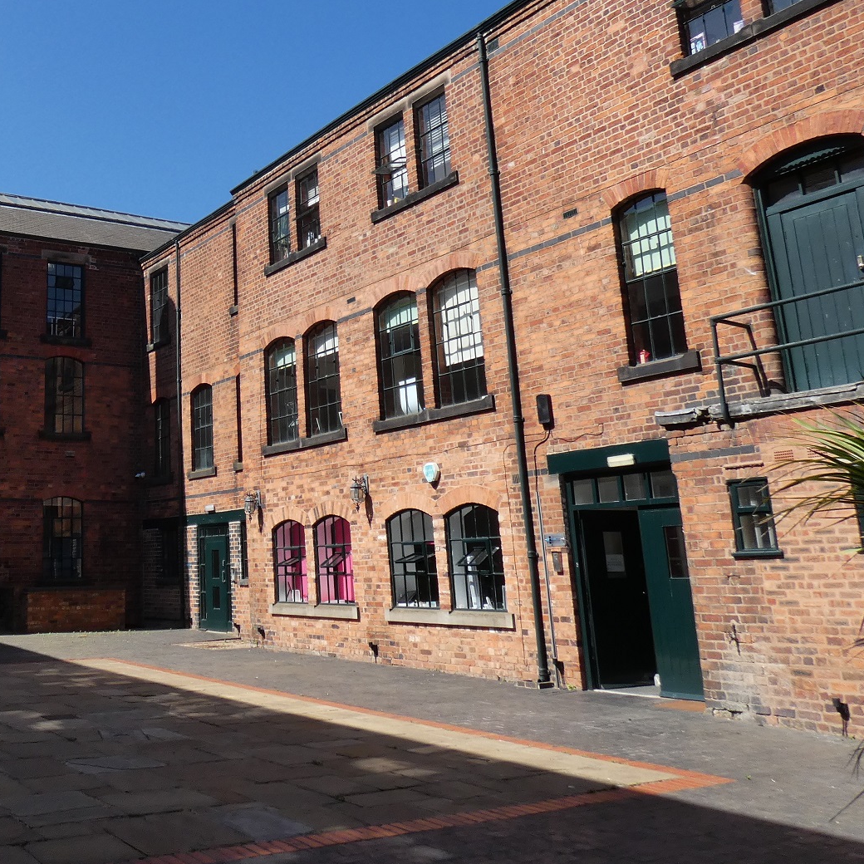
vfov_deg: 48.0
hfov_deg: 46.1
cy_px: 329
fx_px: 960
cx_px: 183
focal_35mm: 34
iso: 80
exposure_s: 1/1000
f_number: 3.5
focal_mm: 3.6
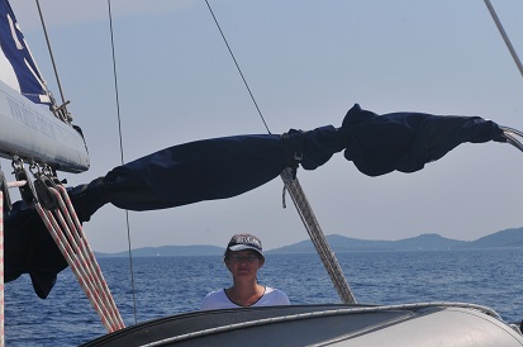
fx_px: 1581
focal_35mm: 109
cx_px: 222
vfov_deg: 12.5
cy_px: 165
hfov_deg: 18.8
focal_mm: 50
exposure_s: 1/250
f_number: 18
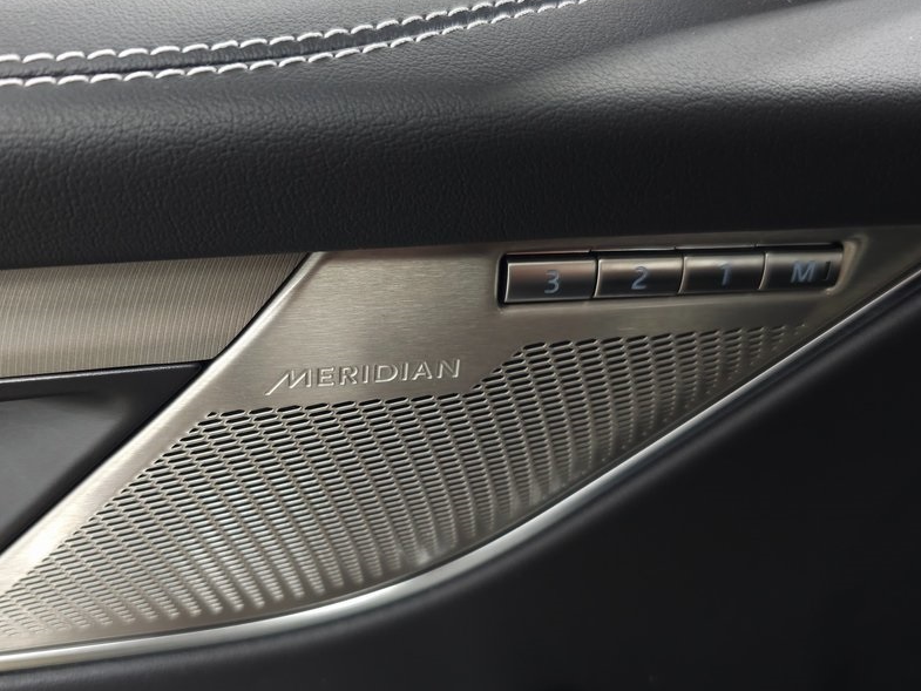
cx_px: 375
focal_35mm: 30
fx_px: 798
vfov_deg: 46.7
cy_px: 382
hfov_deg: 59.5
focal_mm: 6.3
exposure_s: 1/60
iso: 200
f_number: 1.7
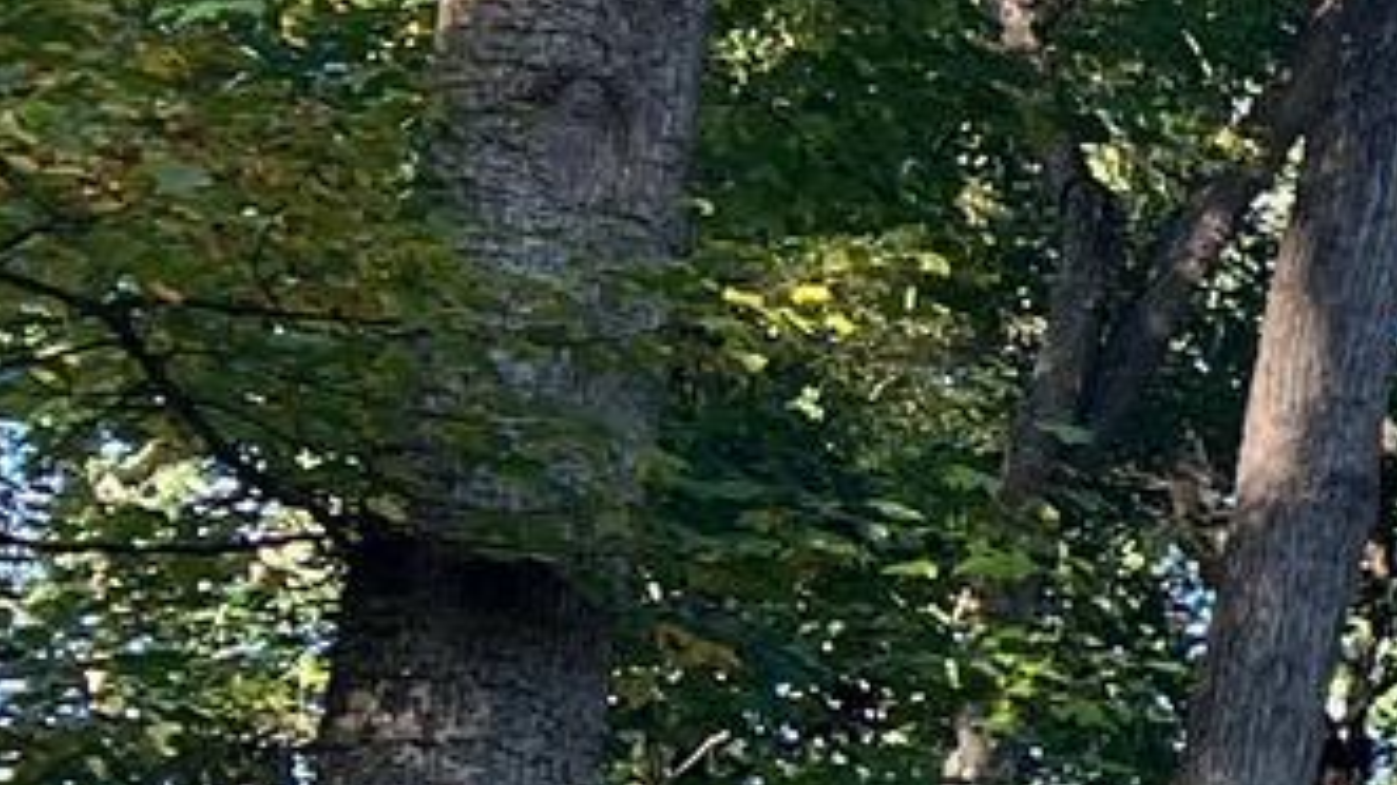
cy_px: 1249
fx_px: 6481
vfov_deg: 6.8
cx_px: 4280
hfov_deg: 9.5
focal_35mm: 175
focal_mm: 5.7
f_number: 1.5
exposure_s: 1/121
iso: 40
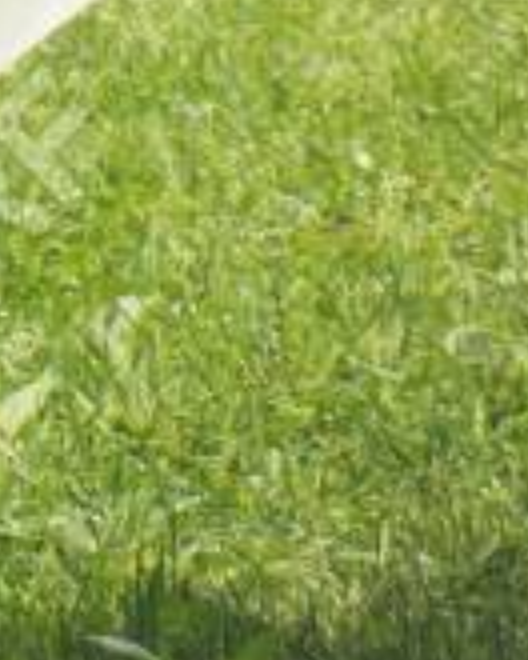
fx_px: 10841
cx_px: -272
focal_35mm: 555
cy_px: -1904
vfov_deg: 3.3
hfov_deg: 2.8
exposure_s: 1/160
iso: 100
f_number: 6.3
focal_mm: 50
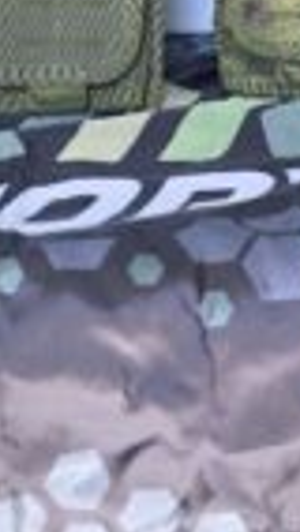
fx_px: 1497
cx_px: 274
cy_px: -236
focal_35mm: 106
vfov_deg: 18.2
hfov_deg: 11.4
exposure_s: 1/100
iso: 80
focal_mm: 6.3
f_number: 1.7
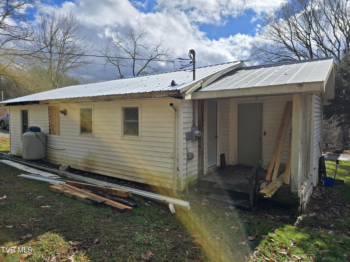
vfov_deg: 58.9
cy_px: 131
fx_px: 233
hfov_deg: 73.9
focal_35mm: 23
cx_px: 175
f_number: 1.7
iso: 12
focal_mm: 6.3
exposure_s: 1/1387
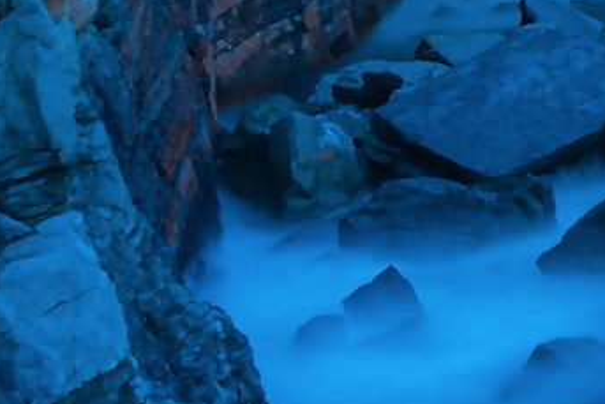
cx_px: 2108
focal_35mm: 140
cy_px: -259
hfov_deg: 9.3
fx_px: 2354
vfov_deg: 9.5
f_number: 13
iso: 100
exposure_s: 30
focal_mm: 20
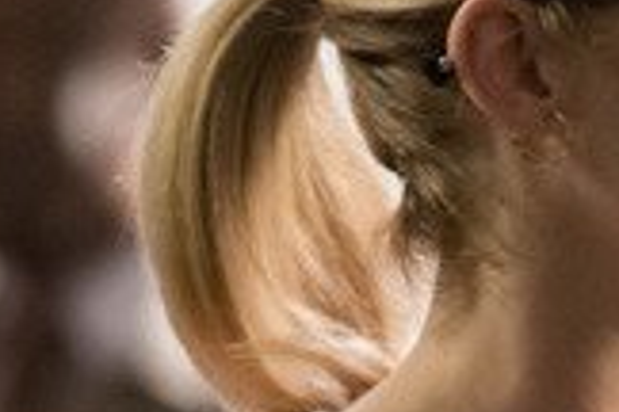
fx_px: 16574
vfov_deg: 1.4
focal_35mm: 964
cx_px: 1078
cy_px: 172
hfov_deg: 2.1
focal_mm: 200
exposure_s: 1/100
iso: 4000
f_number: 2.8
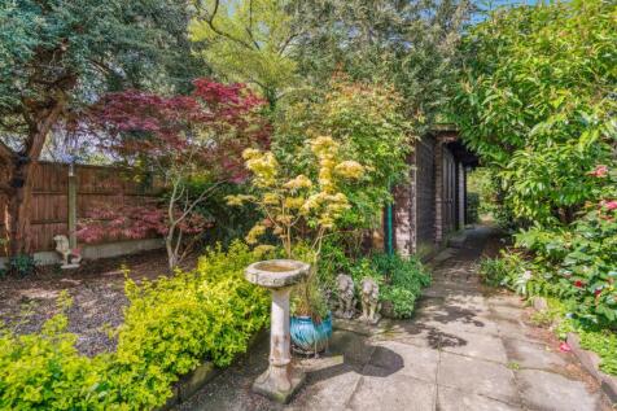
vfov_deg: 73.7
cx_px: 308
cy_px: 206
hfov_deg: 96.8
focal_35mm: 16
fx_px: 274
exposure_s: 1/250
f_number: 5.6
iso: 640
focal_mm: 16
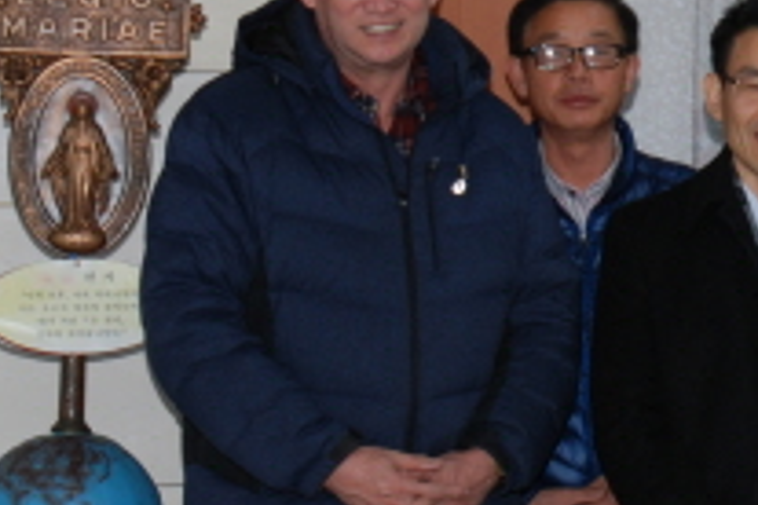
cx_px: 1117
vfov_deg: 8.5
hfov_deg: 12.1
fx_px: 3405
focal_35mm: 162
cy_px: 203
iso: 200
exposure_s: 1/60
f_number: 7.1
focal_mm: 31
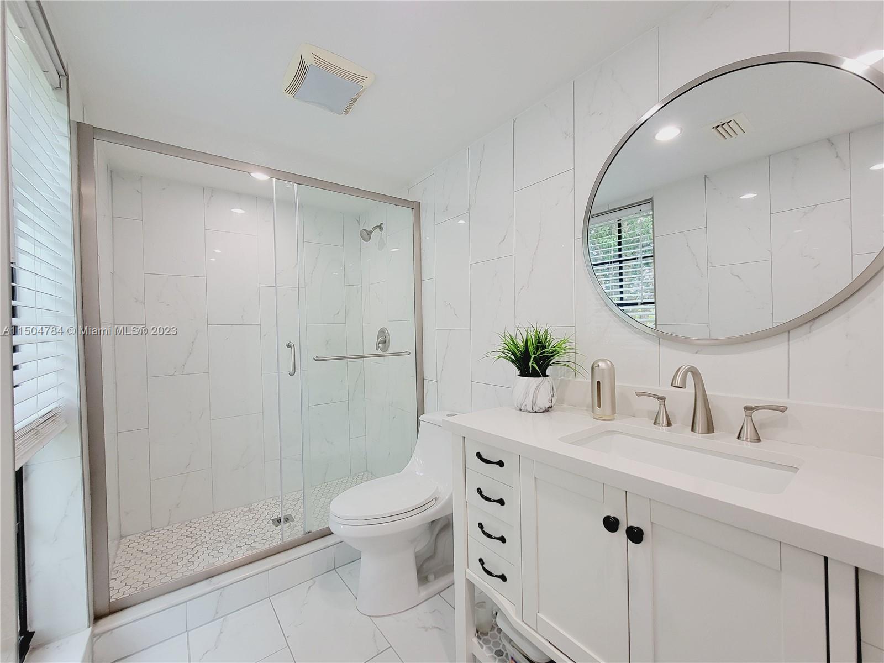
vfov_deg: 89.9
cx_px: 442
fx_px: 332
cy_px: 332
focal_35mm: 13
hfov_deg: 106.2
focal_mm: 2.2
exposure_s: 1/60
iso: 160
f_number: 2.2
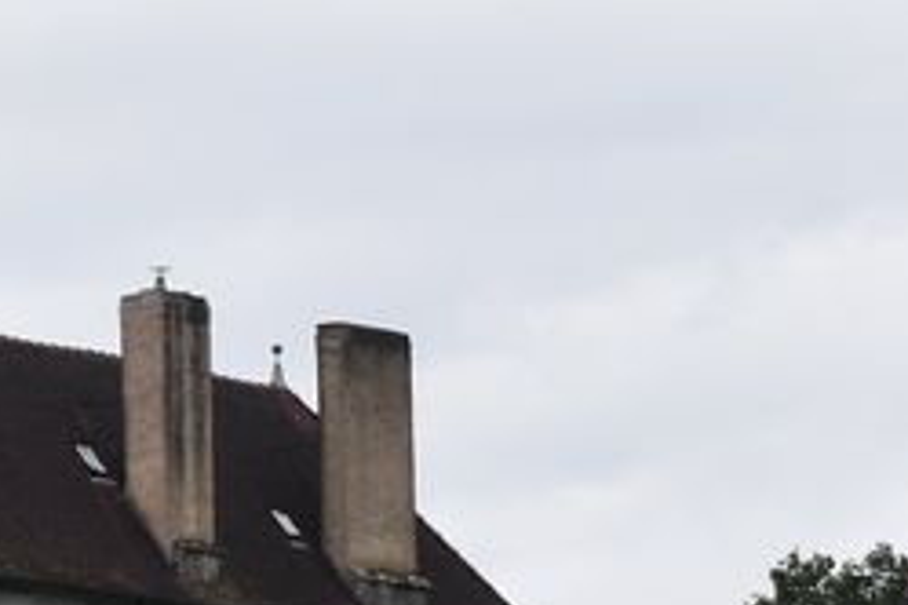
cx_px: -332
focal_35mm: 442
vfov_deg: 3.1
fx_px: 11147
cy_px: 736
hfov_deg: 4.6
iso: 200
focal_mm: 70
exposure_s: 1/640
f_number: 6.3
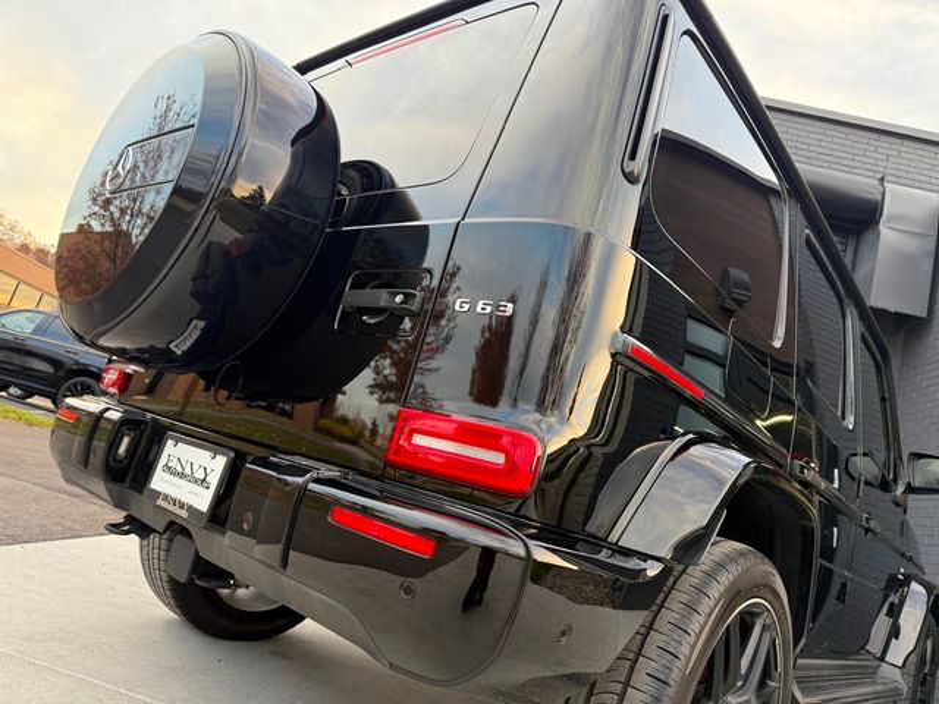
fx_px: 651
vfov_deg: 56.8
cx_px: 470
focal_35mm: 24
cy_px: 352
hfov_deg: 71.6
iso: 160
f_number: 1.78
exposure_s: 1/121
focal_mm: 6.76
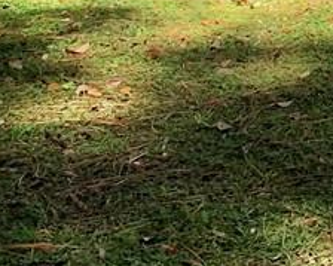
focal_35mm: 181
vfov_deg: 7.7
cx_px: 1009
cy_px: -453
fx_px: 1783
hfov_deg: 8.7
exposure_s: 1/408
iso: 25
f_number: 1.8
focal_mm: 4.25
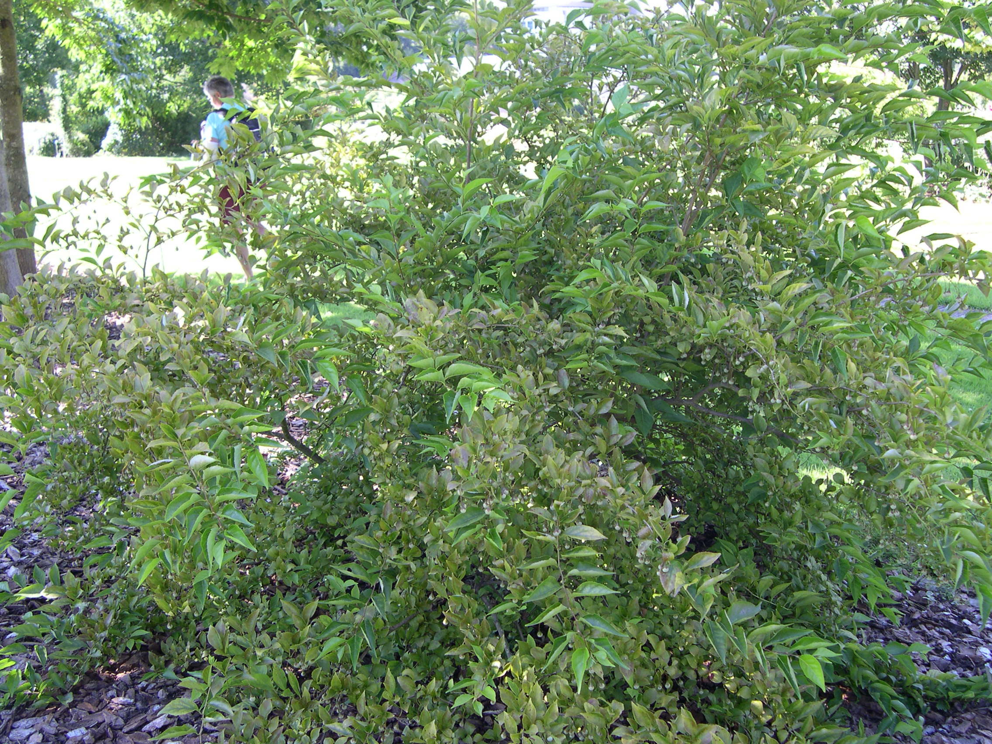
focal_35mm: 38
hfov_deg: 49.0
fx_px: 1089
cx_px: 496
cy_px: 372
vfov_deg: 37.7
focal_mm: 8
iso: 100
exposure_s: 1/87
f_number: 2.8
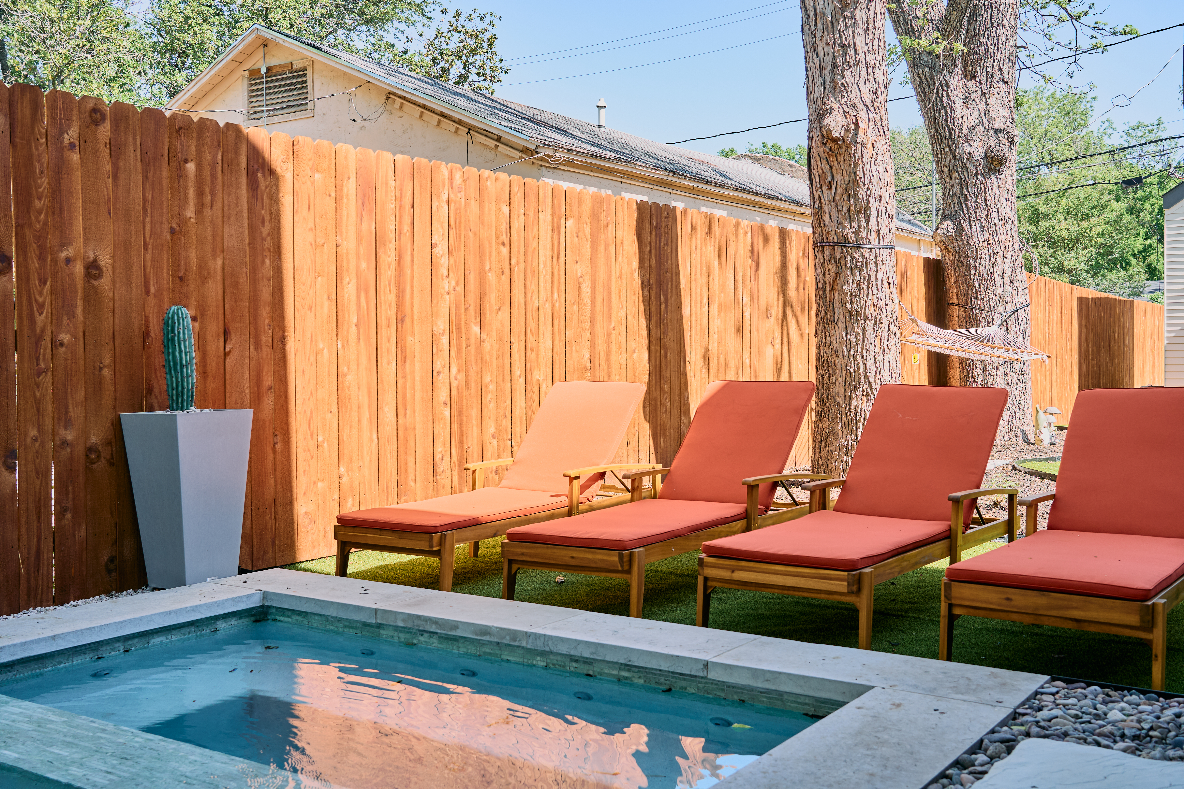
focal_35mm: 34
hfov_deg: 55.8
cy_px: 394
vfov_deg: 38.9
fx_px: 1118
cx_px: 592
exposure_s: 1/320
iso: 250
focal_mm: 34
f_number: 5.6
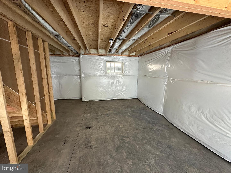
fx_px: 93
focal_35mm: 14
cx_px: 116
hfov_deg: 102.1
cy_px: 86
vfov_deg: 85.7
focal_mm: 2.22
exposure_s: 1/99
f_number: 2.2
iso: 200
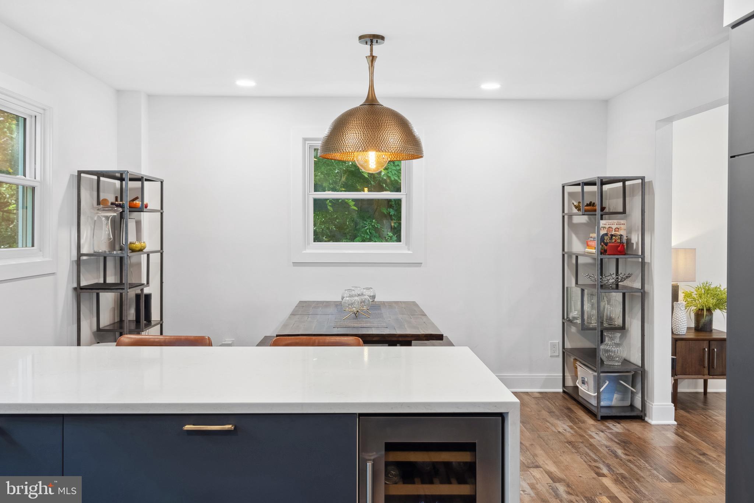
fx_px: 733
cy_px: 252
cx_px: 377
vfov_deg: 37.9
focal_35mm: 35
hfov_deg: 54.4
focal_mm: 35
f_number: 8
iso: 320
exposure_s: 1/10
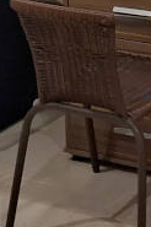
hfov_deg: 7.3
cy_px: -153
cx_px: 183
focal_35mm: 187
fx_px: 1179
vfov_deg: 10.5
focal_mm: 3.98
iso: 400
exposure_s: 1/40
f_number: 1.8
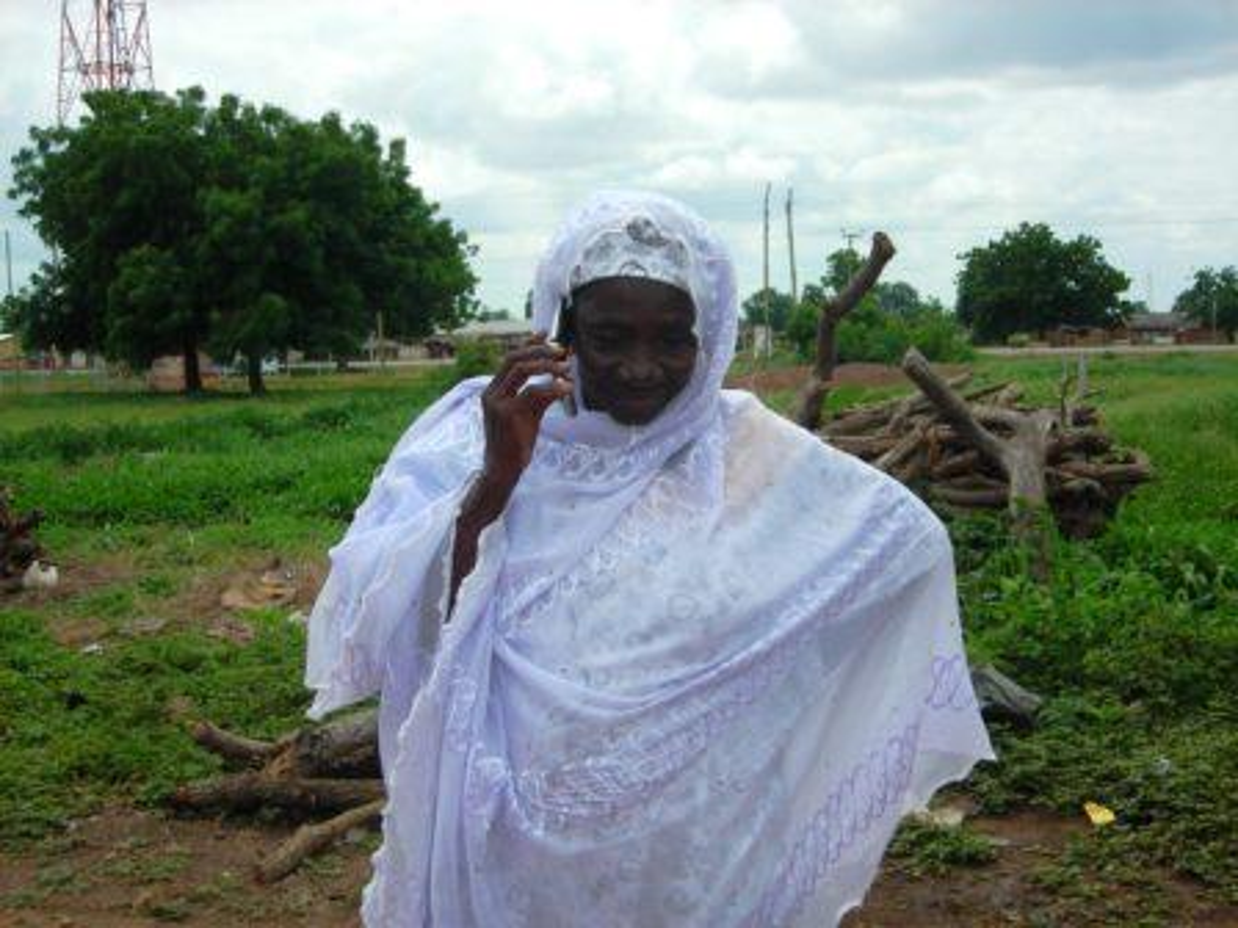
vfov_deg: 26.6
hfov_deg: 34.9
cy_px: 464
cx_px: 619
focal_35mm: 55
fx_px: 1967
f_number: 7.3
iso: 70
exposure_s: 1/180
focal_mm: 9.1
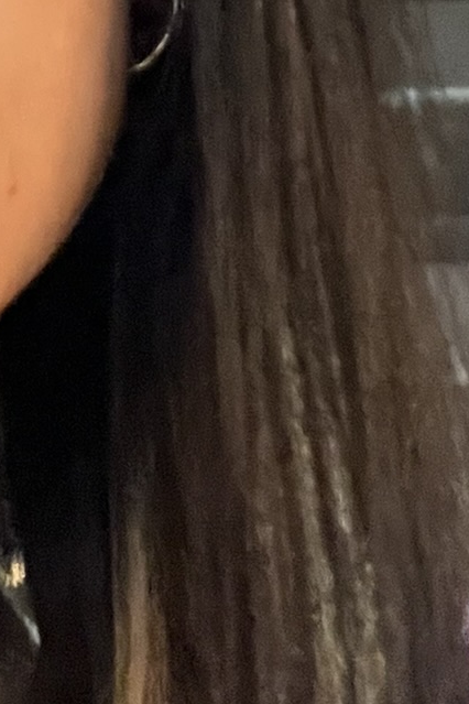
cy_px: -230
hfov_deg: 13.0
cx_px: -225
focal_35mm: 100
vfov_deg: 18.8
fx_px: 1954
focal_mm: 2.71
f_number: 2.2
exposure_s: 1/17
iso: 1000
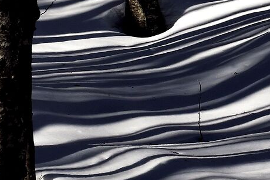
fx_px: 1838
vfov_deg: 5.6
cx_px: 141
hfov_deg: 8.4
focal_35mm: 245
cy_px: 31
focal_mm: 31.1
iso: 200
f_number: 4
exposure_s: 1/3500
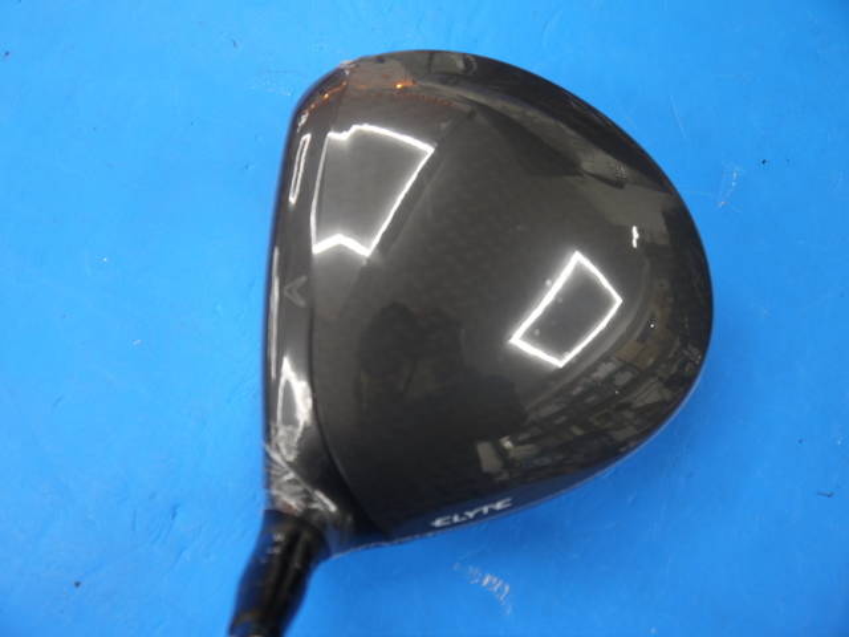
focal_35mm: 46
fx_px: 1128
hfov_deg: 41.2
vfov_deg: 31.5
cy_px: 318
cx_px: 424
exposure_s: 1/60
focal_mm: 23
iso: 250
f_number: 4.4
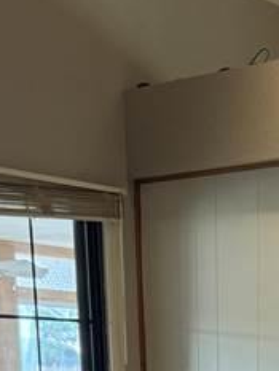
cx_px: 293
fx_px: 1063
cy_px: 653
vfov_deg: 16.7
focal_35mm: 99
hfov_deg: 14.7
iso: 200
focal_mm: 6.76
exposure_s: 1/60
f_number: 1.78
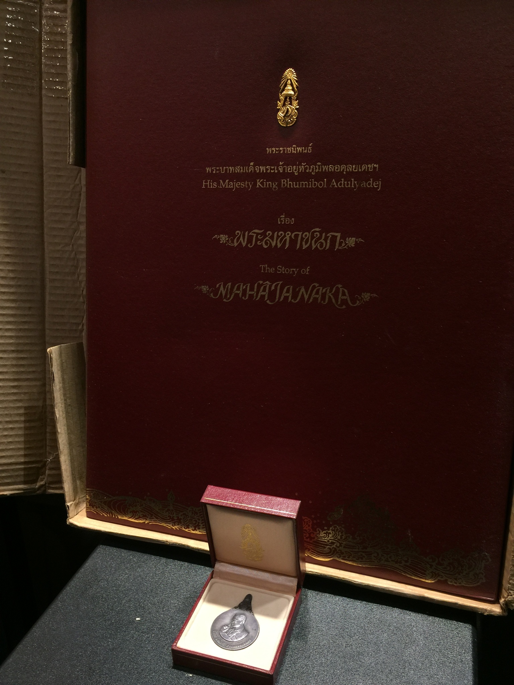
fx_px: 574
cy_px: 342
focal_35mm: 29
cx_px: 257
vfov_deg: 61.7
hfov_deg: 48.2
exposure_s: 1/33
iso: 32
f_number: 2.2
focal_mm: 4.15
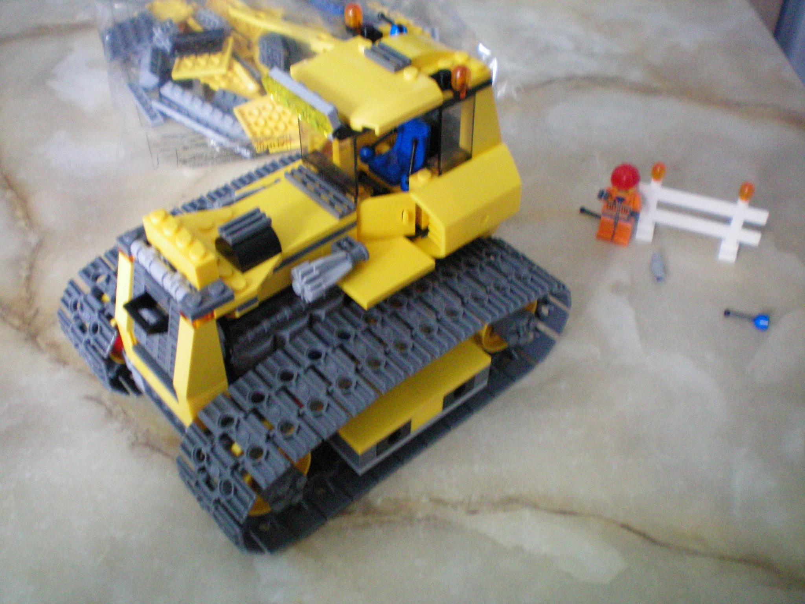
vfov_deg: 37.7
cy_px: 302
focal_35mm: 38
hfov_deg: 49.0
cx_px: 402
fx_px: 884
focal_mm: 6.3
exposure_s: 1/20
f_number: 3.1
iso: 400
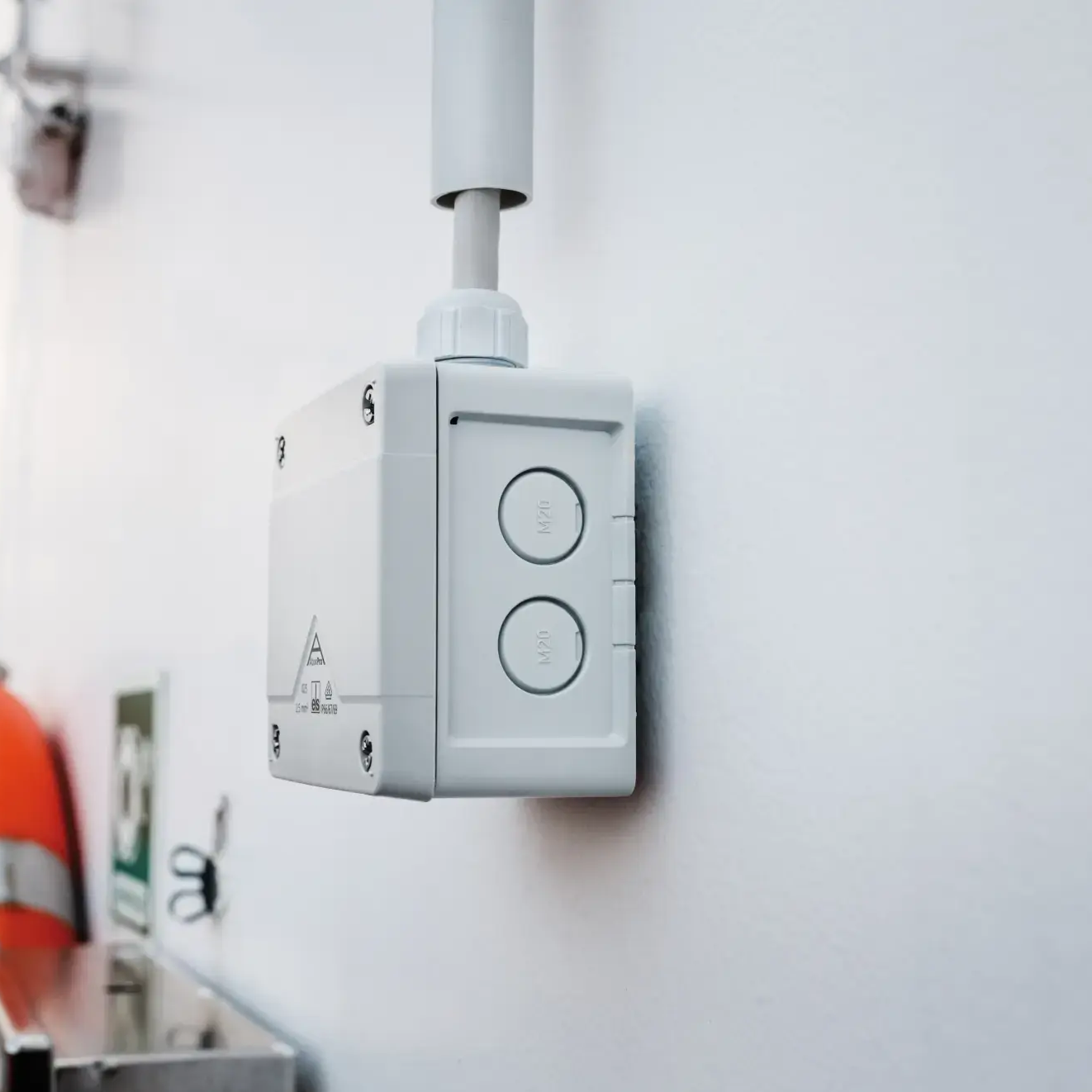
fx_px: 1606
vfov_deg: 37.6
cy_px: 550
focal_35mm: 45
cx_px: 340
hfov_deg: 37.0
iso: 200
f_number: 8
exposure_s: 1/250
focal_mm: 35
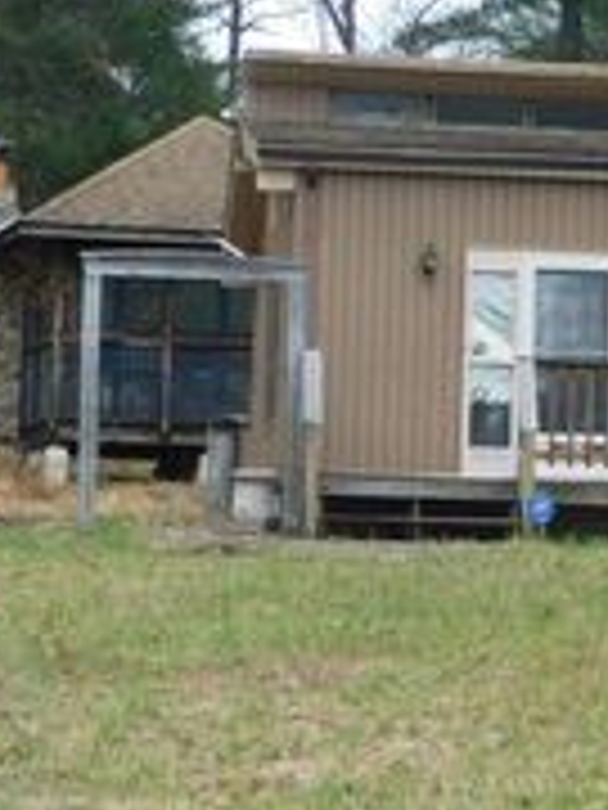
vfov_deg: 8.9
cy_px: 290
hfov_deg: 6.6
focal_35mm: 222
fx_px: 5199
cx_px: 914
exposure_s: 1/125
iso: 125
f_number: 4.4
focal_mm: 14.2
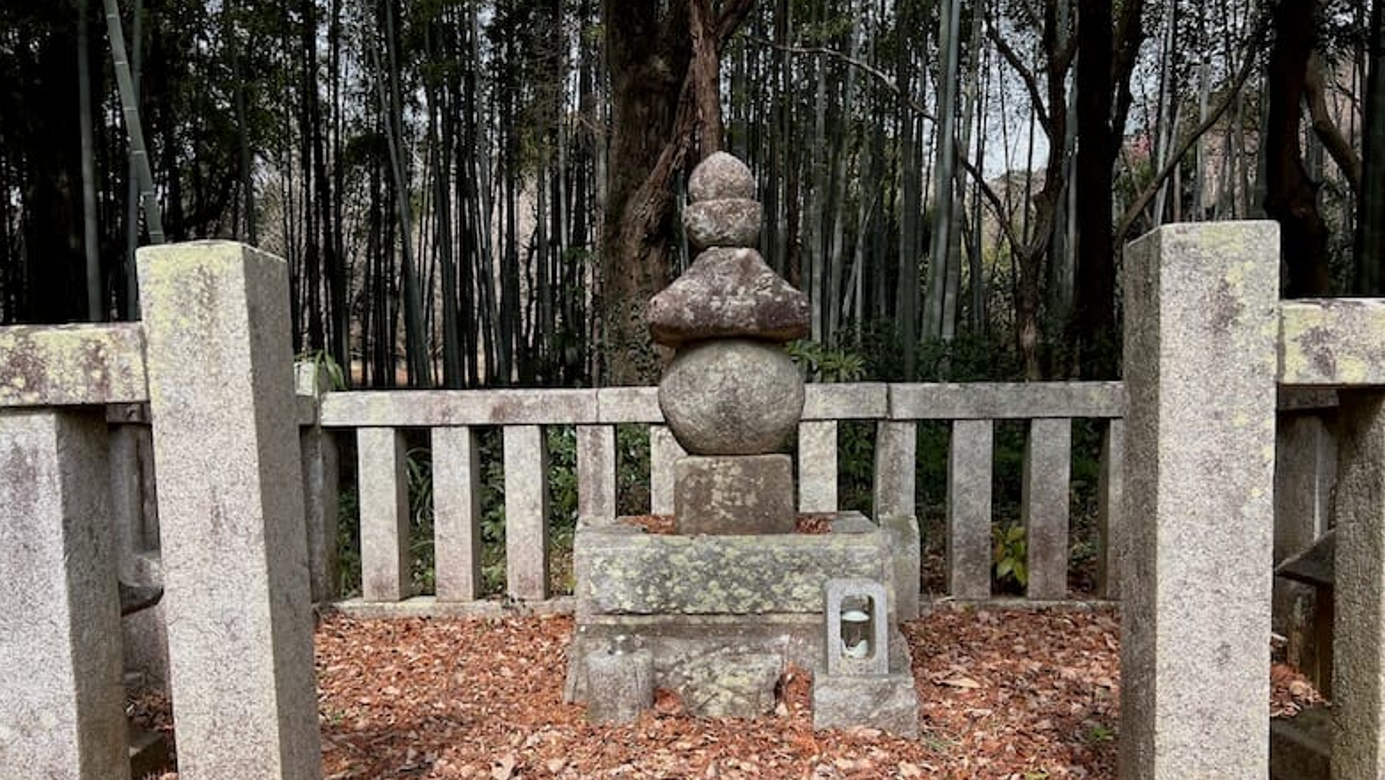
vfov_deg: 39.8
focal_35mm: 29
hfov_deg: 66.0
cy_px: 511
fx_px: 1065
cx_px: 704
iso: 50
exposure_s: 1/1058
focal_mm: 5.7
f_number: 1.5
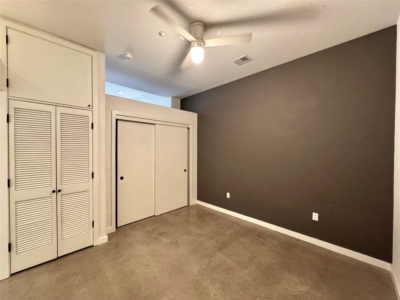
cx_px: 200
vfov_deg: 85.7
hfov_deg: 102.1
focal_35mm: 14
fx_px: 162
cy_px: 150
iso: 800
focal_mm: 2.22
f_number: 2.2
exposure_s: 1/60
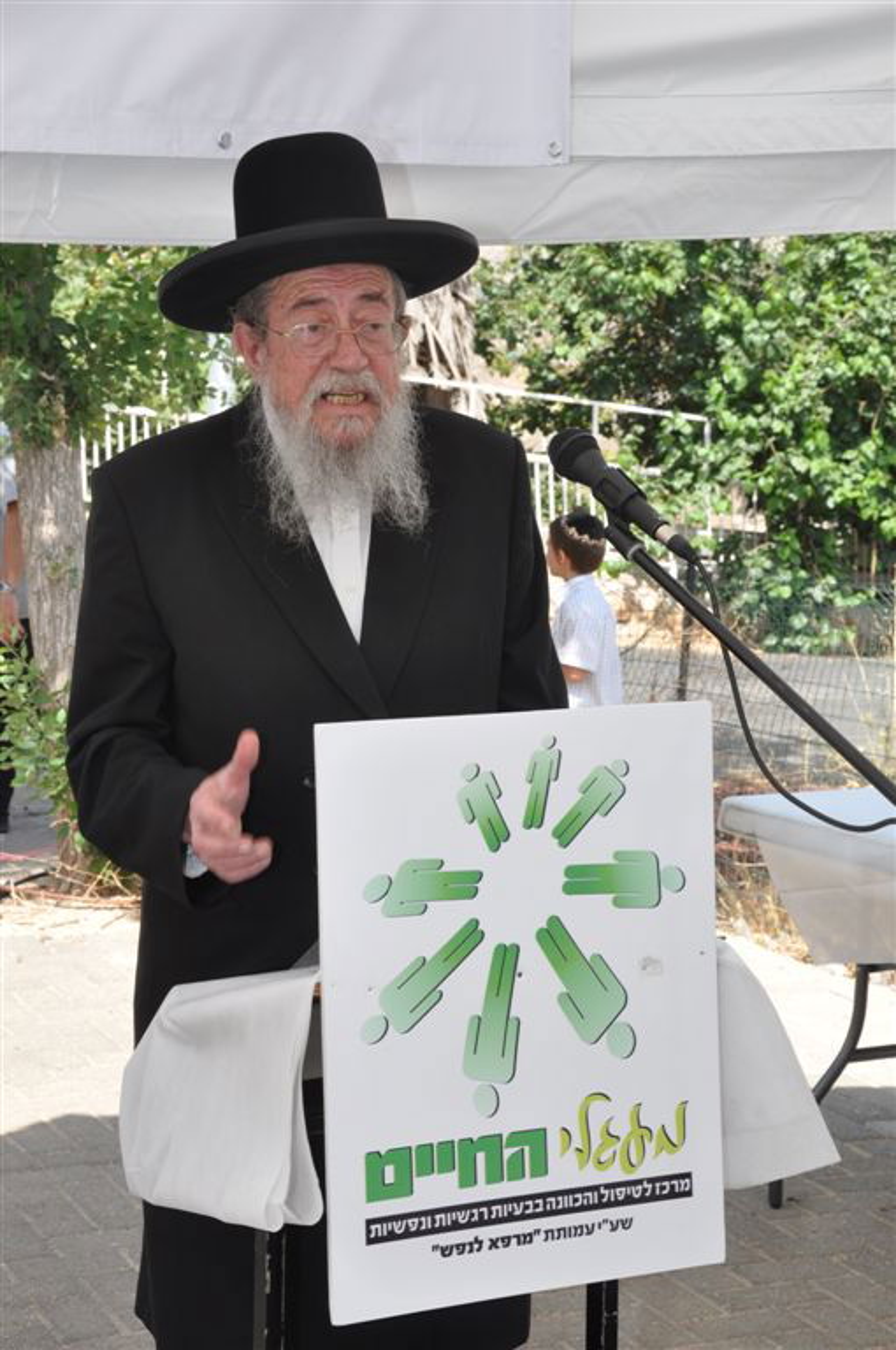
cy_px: 675
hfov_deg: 18.9
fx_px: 2695
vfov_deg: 28.1
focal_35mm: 72
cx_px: 448
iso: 400
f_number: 11
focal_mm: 48
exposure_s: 1/200
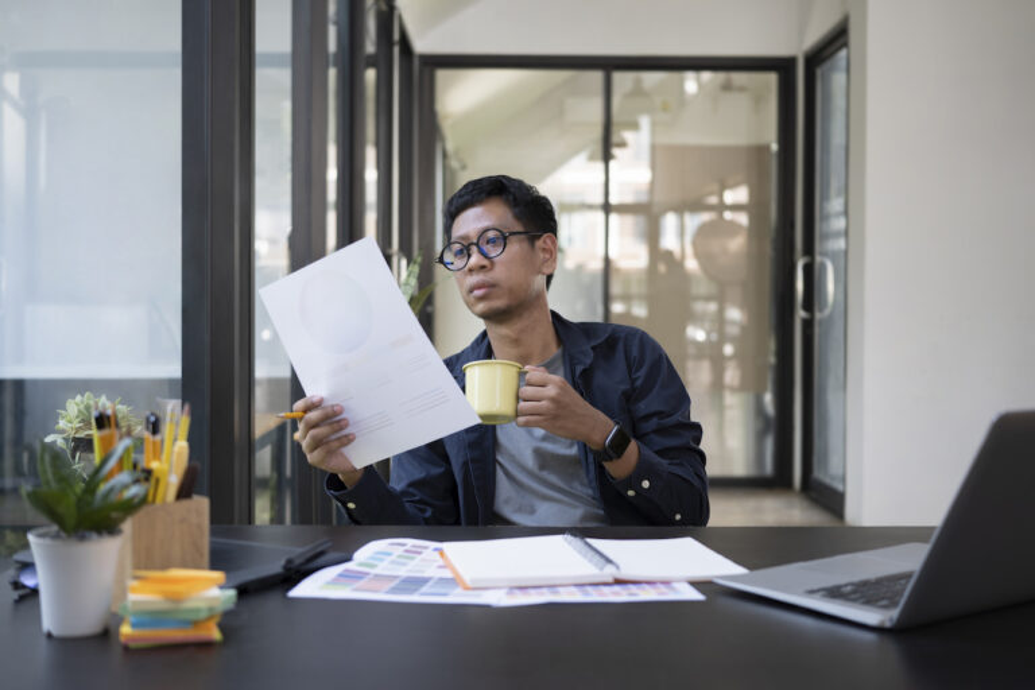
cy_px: 345
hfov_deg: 43.6
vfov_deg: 29.9
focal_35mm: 45
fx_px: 1294
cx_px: 518
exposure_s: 1/100
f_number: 2.8
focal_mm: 45
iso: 320
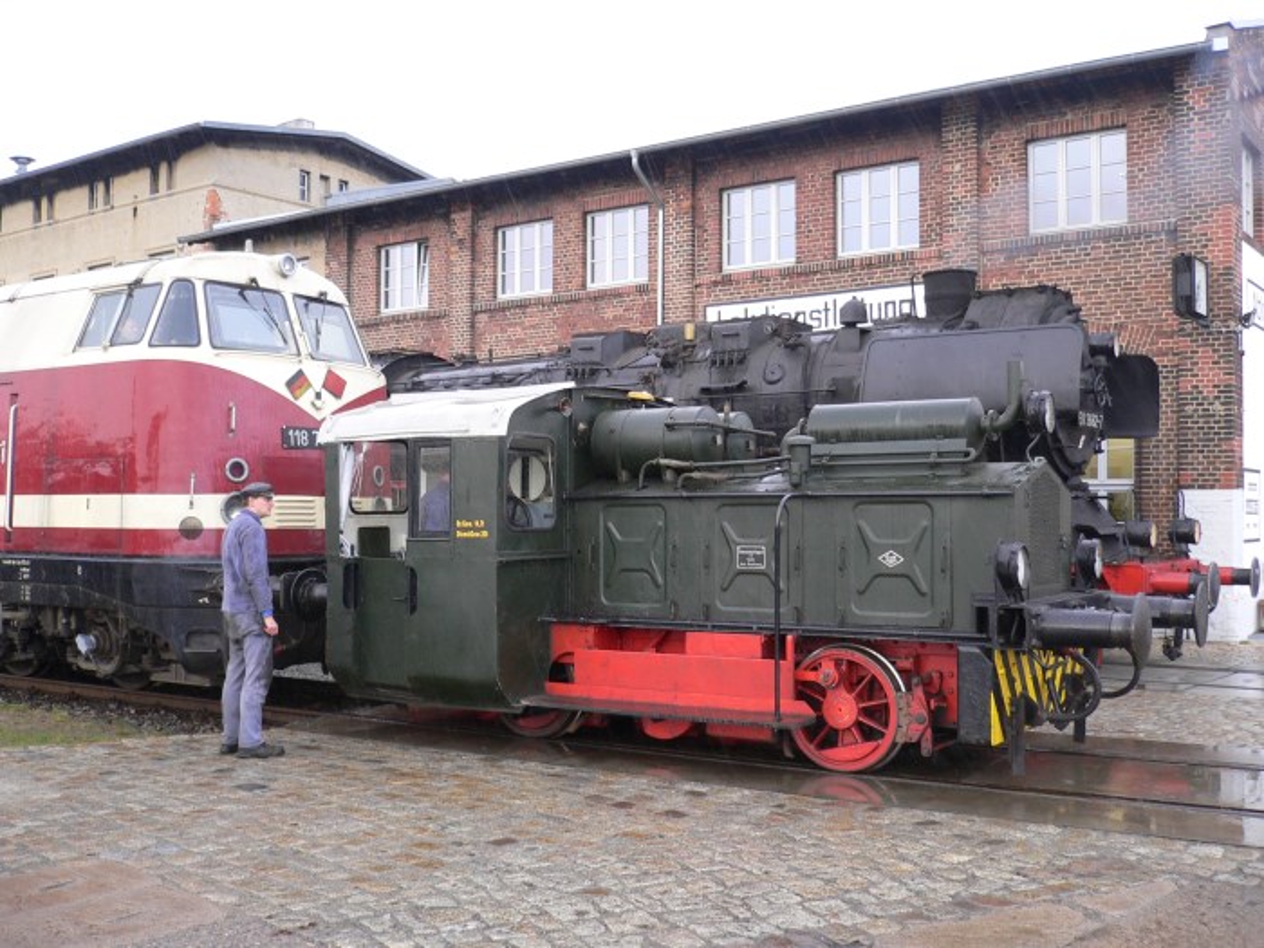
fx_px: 1278
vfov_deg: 40.7
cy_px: 474
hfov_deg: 52.6
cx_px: 632
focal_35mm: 35
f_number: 2.8
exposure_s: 1/40
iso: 100
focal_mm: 5.8
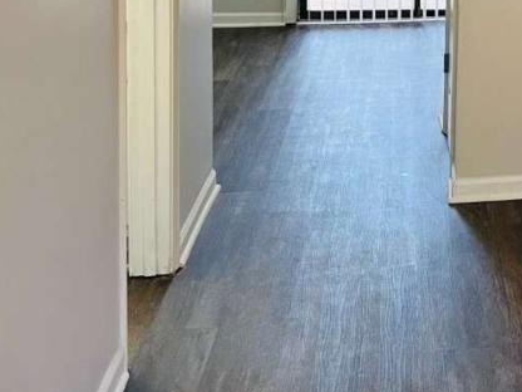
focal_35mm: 75
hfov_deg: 22.4
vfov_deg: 18.8
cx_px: 732
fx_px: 1131
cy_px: -52
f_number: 1.6
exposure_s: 1/100
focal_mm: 5.1
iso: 125
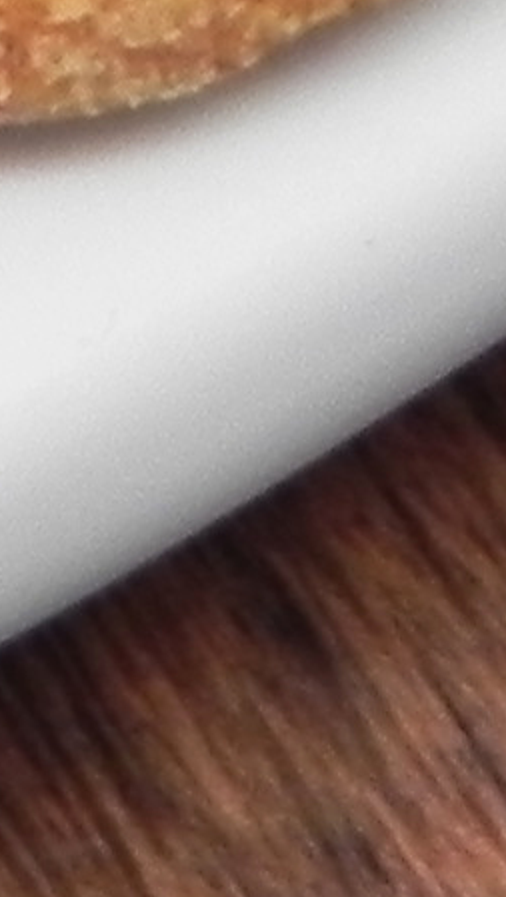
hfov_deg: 5.1
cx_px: -798
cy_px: -1558
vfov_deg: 8.3
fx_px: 5479
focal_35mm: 230
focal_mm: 4.6
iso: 160
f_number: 2.8
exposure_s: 1/55
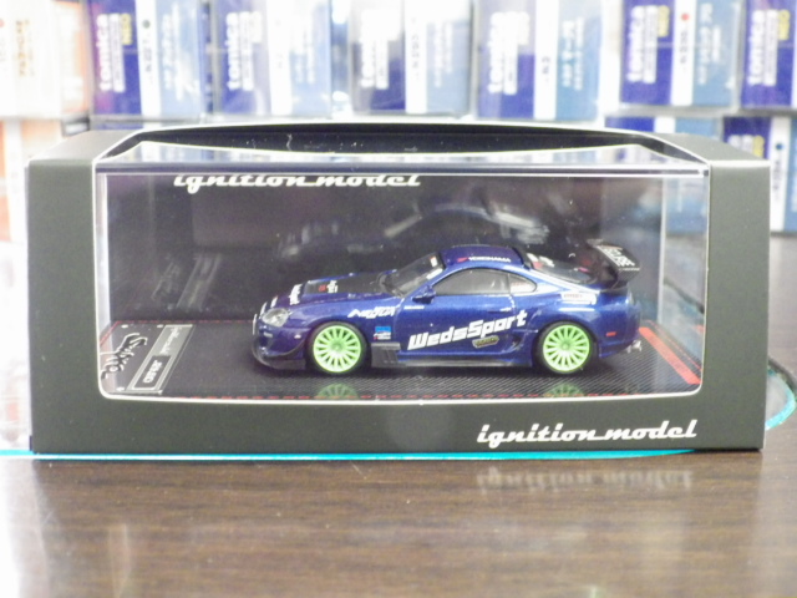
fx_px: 1151
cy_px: 299
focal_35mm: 50
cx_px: 398
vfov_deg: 29.1
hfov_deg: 38.2
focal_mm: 9
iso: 1600
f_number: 3.8
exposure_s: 1/20
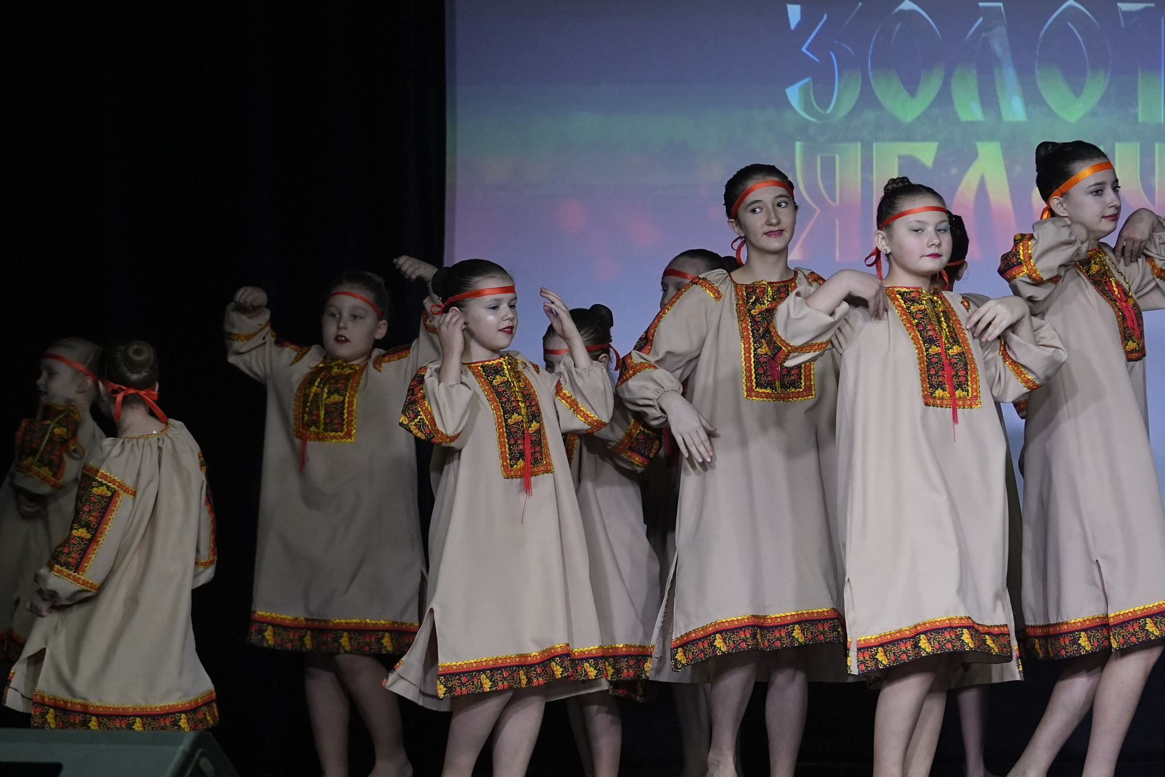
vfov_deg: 5.7
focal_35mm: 243
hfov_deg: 8.5
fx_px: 7864
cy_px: 434
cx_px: 564
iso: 2000
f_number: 2.8
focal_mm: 135
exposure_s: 1/400
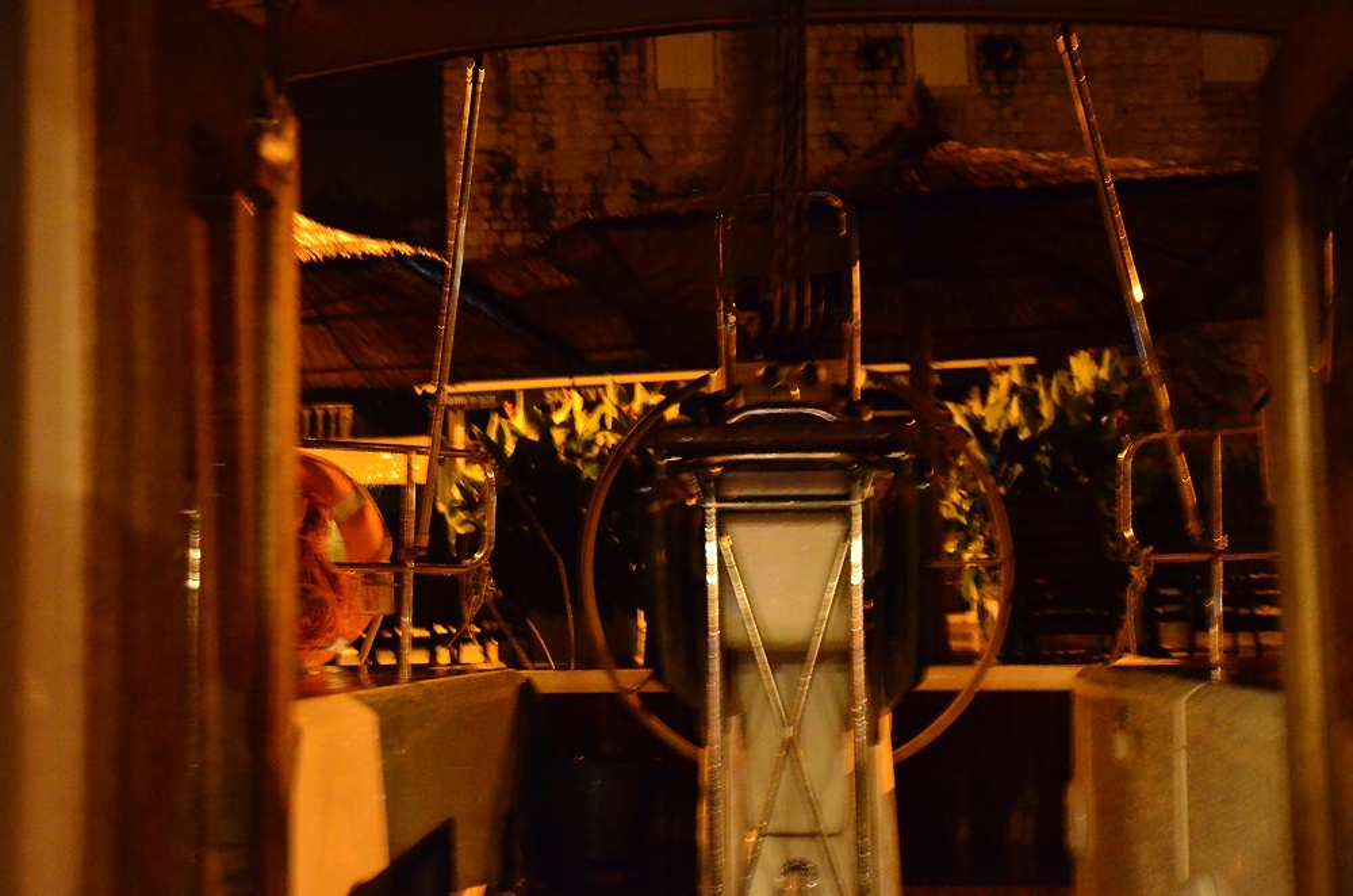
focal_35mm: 36
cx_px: 676
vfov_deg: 36.7
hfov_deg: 53.2
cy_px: 448
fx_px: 1350
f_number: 4.5
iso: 6400
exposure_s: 1/6
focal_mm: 24
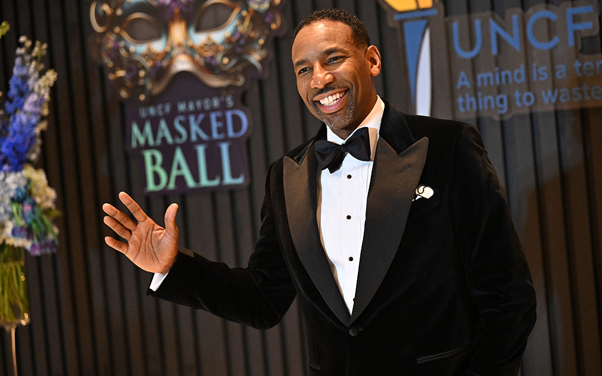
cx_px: 301
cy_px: 191
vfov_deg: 14.2
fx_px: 1509
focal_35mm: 92
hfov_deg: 22.6
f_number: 2.7
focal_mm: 90
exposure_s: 1/500
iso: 4000
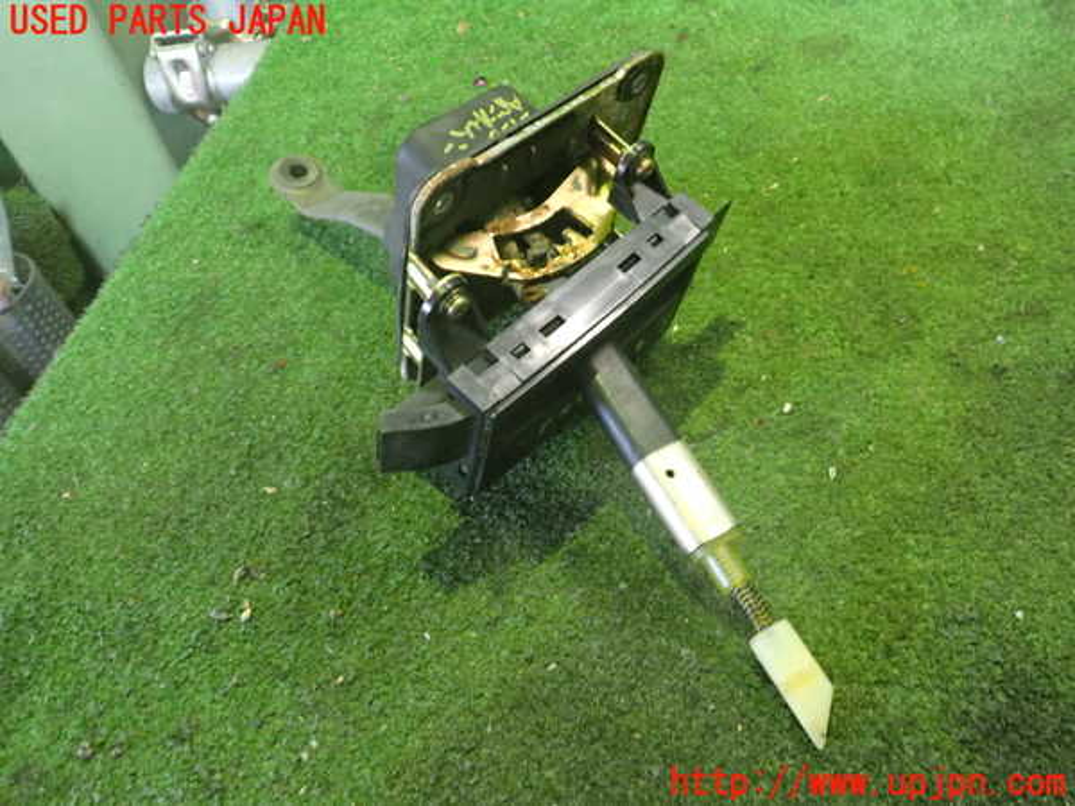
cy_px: 403
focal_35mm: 30
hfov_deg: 60.0
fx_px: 932
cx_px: 538
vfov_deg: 46.8
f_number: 2.3
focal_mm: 5.4
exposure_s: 1/25
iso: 800
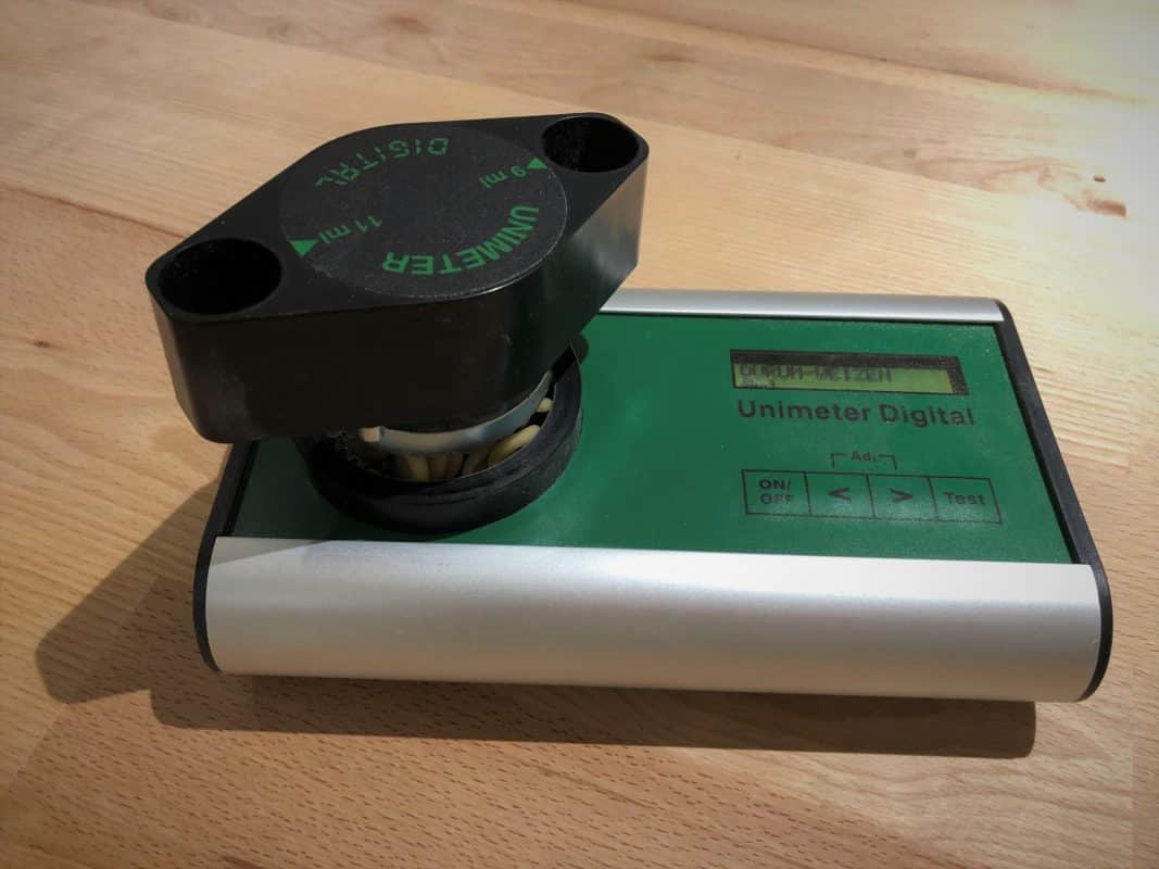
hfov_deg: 63.4
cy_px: 434
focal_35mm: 28
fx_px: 937
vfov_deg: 49.7
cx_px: 580
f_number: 1.8
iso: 64
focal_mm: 3.99
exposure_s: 1/17
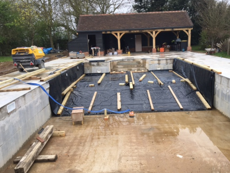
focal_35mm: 33
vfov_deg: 42.9
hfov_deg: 55.3
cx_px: 126
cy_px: 92
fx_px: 219
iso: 25
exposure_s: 1/427
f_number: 2.2
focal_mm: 4.15
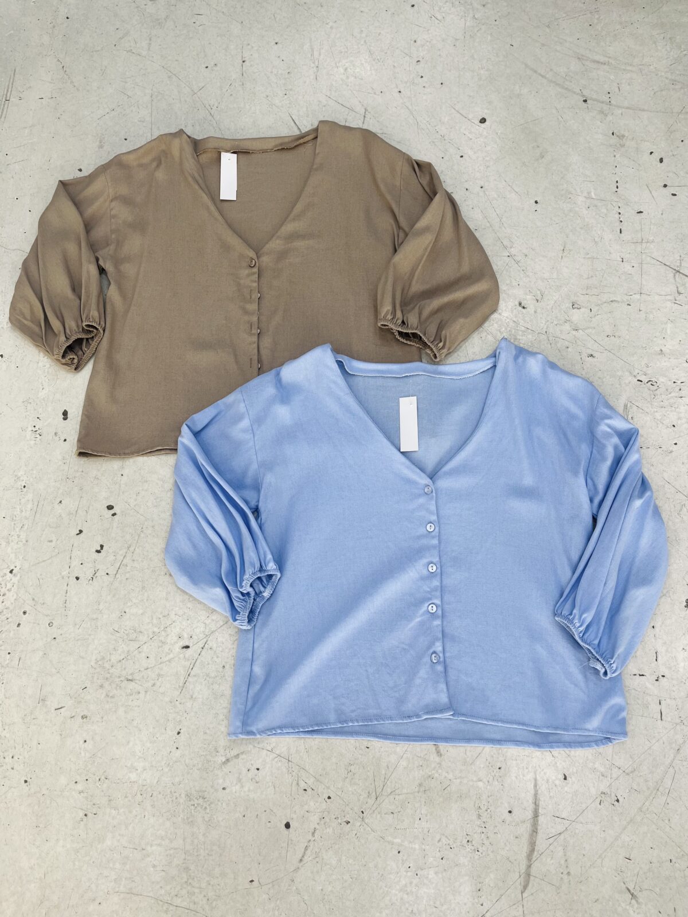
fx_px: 689
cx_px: 344
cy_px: 458
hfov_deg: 53.1
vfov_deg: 67.3
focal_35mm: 26
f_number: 1.6
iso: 32
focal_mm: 5.1
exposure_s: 1/112
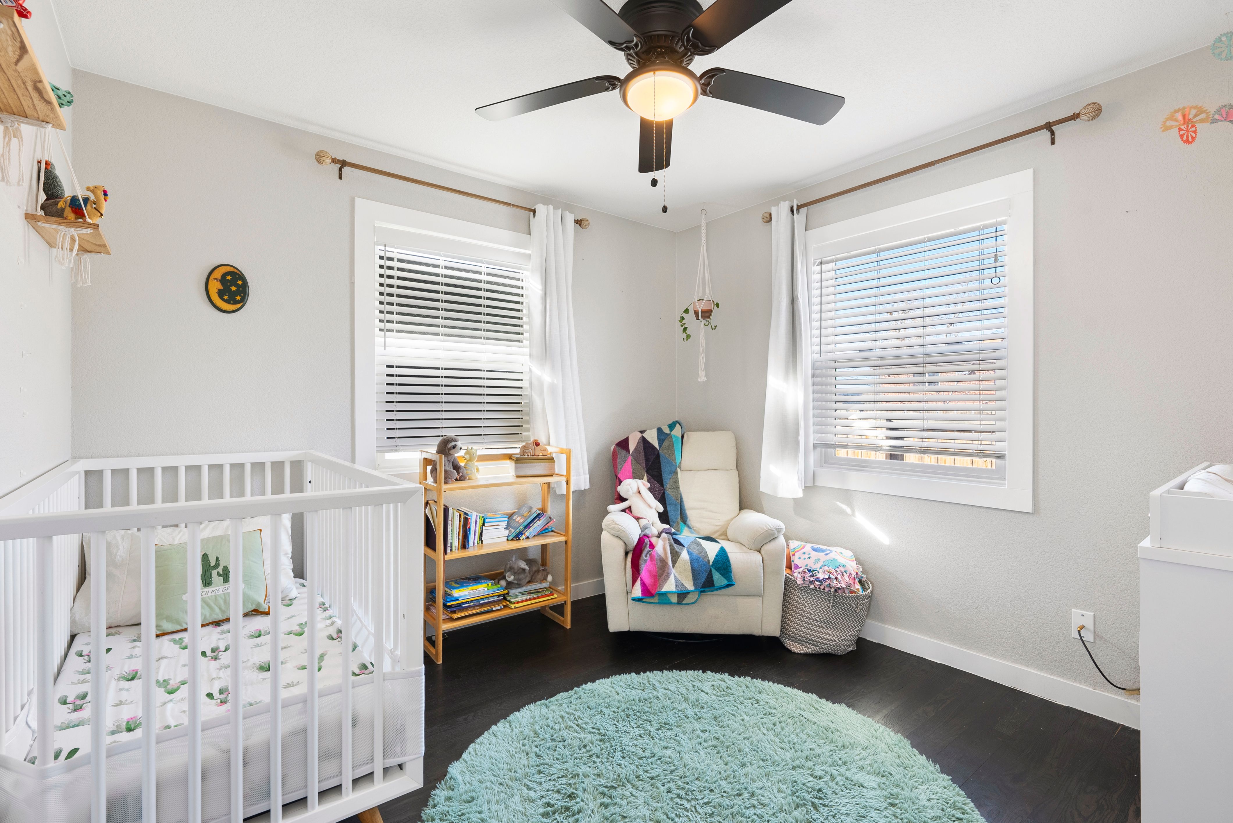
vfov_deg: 73.8
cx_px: 616
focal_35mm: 16
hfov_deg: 96.7
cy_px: 412
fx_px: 548
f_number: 8
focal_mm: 16
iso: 500
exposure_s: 1/2
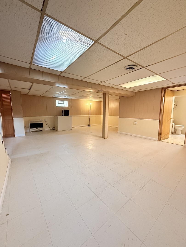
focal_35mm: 14
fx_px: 100
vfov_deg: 102.1
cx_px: 93
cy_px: 124
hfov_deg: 85.7
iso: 800
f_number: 2.2
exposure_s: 1/60
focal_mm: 2.22
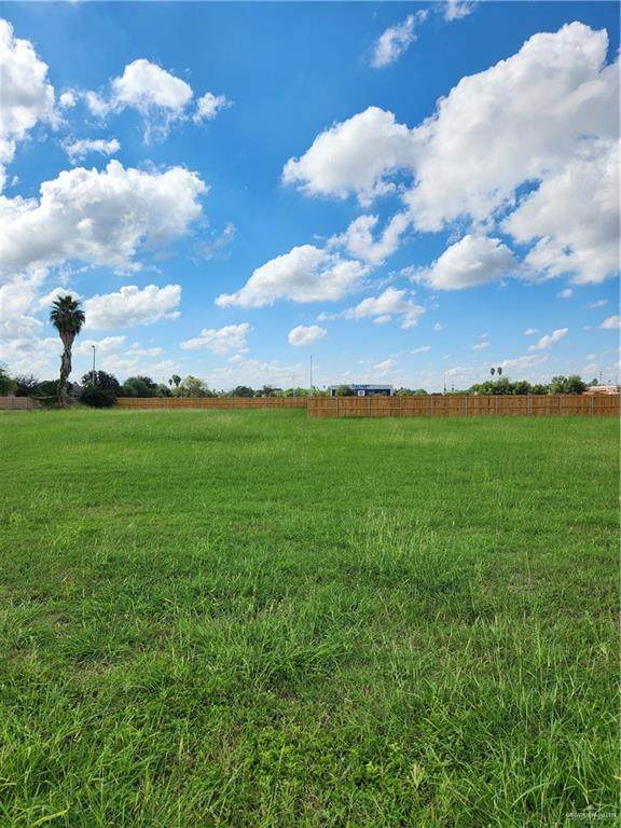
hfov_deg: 58.9
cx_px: 310
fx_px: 550
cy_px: 414
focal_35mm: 23
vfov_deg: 73.9
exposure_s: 1/2775
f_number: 1.8
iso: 20
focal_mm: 5.4
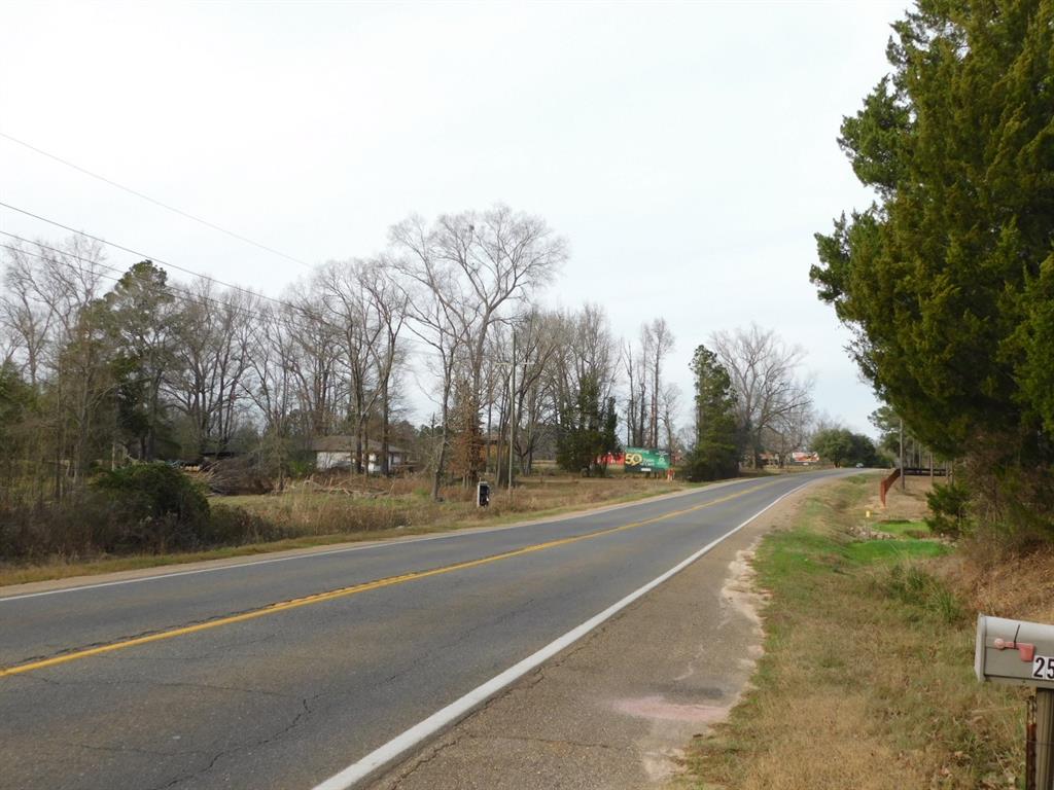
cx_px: 527
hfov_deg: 51.4
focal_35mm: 36
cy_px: 395
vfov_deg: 39.7
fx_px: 1096
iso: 125
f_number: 3.5
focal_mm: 6.3
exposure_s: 1/500
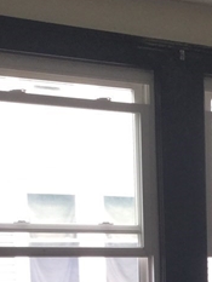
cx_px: 346
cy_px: 376
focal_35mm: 102
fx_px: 832
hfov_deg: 13.4
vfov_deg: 17.9
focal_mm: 3.3
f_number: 2.4
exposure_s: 1/40
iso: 25
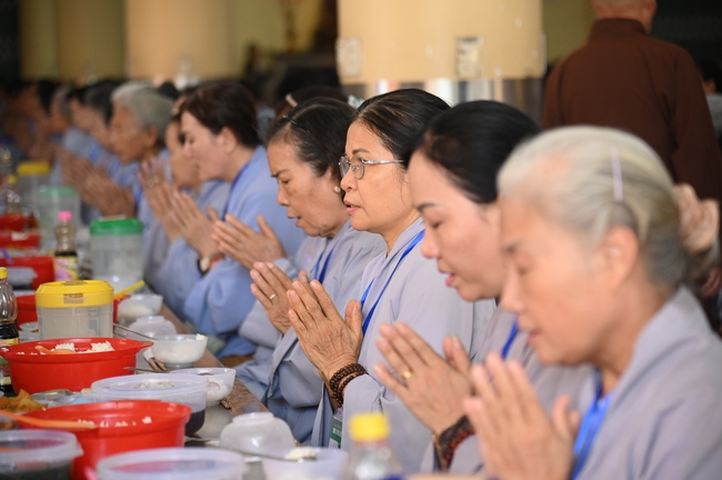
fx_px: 2404
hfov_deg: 17.1
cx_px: 361
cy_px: 240
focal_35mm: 120
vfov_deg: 11.4
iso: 1250
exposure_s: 1/200
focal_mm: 120
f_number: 4
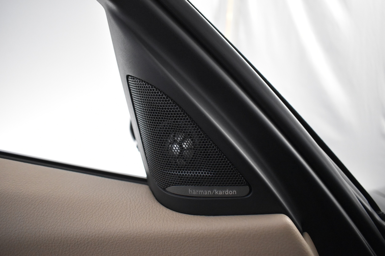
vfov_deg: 47.9
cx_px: 192
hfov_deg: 67.4
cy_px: 128
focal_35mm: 27
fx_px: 289
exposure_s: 1/125
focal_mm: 18
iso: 3200
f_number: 3.5
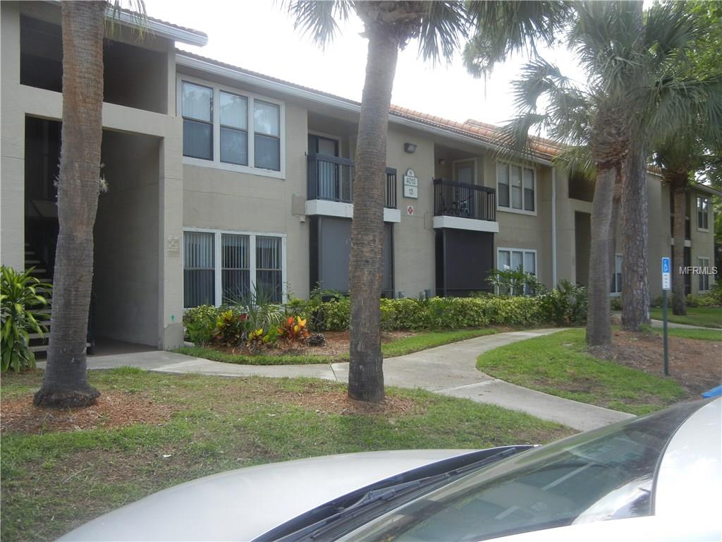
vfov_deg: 46.8
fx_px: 626
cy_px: 271
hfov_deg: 60.0
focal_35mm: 30
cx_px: 361
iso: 160
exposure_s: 1/324
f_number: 3.5
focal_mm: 5.4
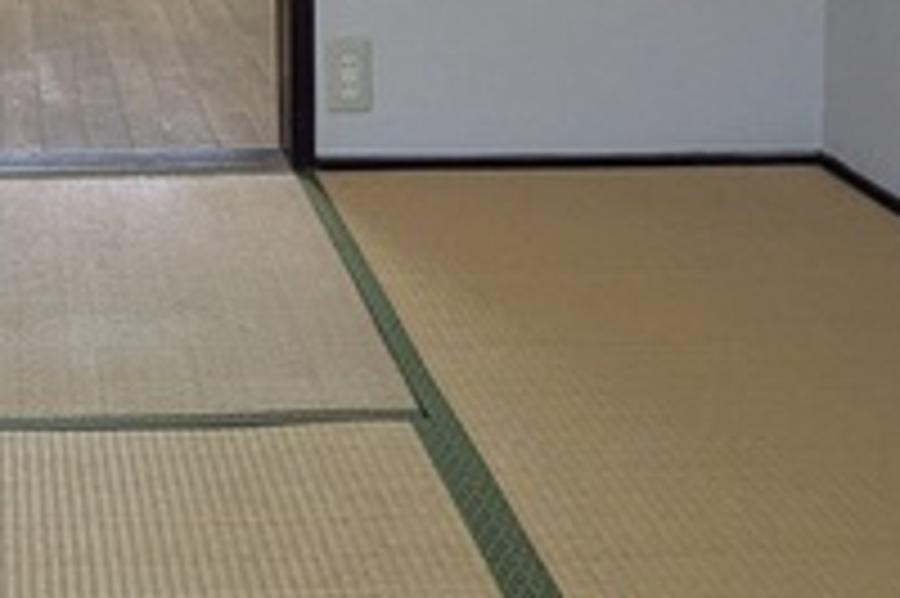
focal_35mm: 70
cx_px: -9
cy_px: -319
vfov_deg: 17.3
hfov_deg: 27.2
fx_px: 1749
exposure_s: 1/120
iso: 140
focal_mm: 1.83
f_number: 2.2
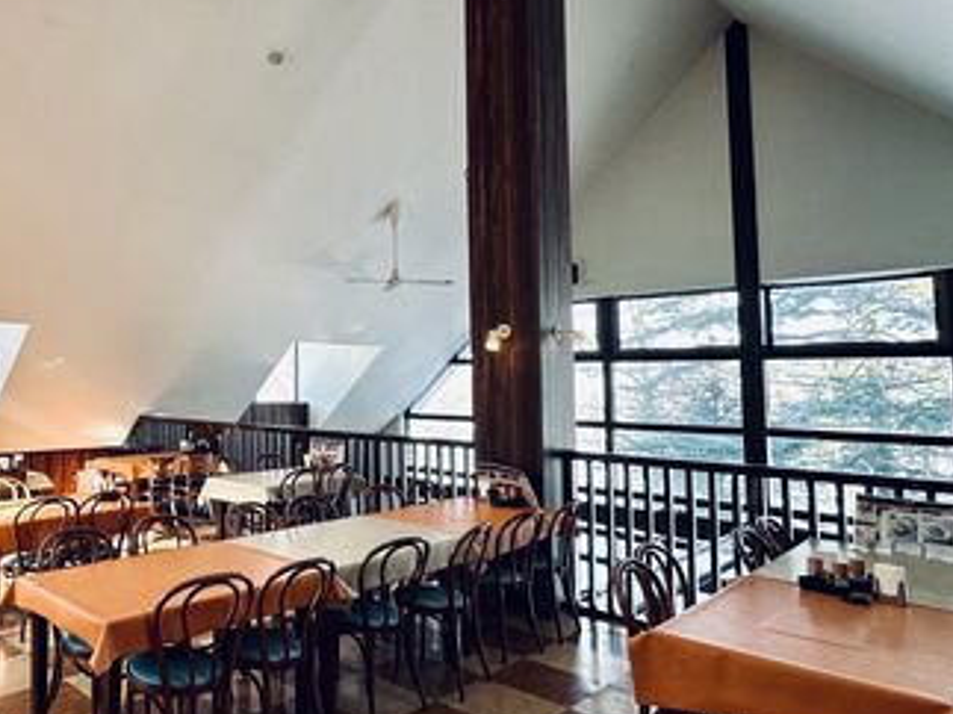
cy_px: 333
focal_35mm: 26
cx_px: 198
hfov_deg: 62.0
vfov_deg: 53.0
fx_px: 716
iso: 64
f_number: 2.2
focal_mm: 2.22
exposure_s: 1/99
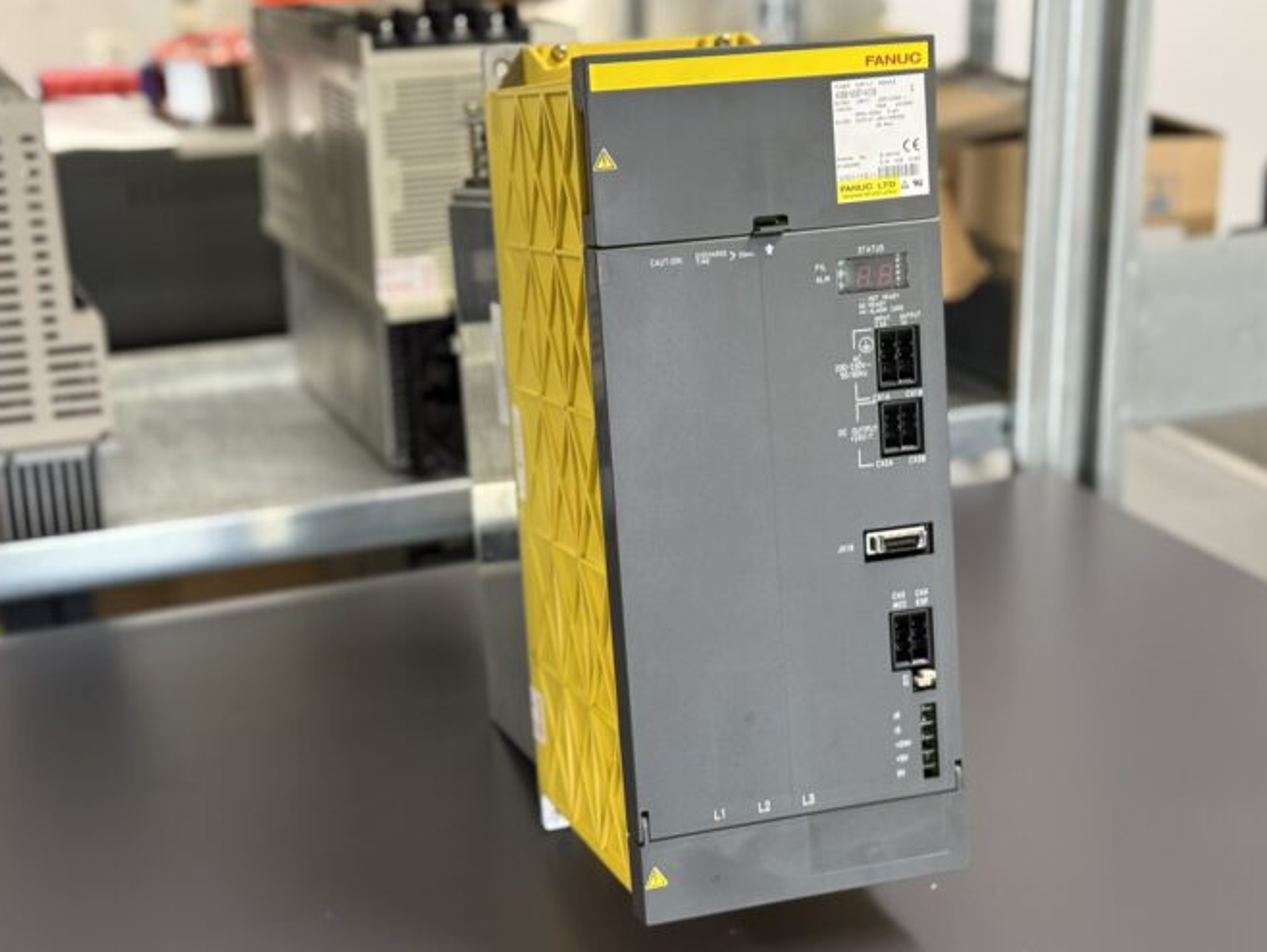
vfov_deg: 26.1
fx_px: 2050
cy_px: 489
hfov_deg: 34.3
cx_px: 591
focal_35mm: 56
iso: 200
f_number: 1.78
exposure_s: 1/50
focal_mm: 6.76
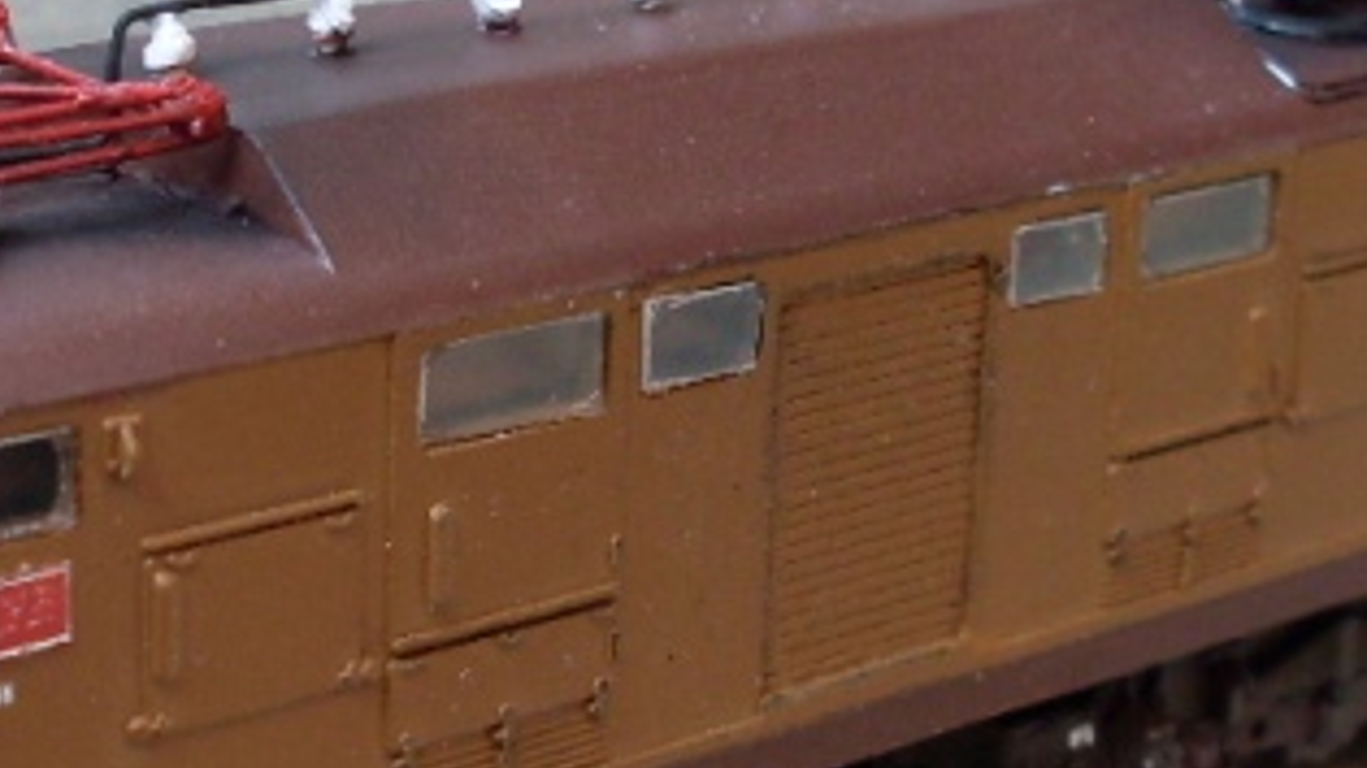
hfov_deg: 19.5
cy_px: 490
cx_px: 345
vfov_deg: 11.1
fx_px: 3950
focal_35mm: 109
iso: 100
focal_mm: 6.3
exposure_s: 1/90
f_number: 2.8
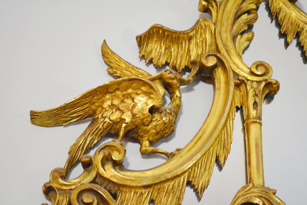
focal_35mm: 75
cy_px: 102
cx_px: 154
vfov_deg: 18.2
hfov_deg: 27.0
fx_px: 640
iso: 1000
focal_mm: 50
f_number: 5.6
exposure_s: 1/30
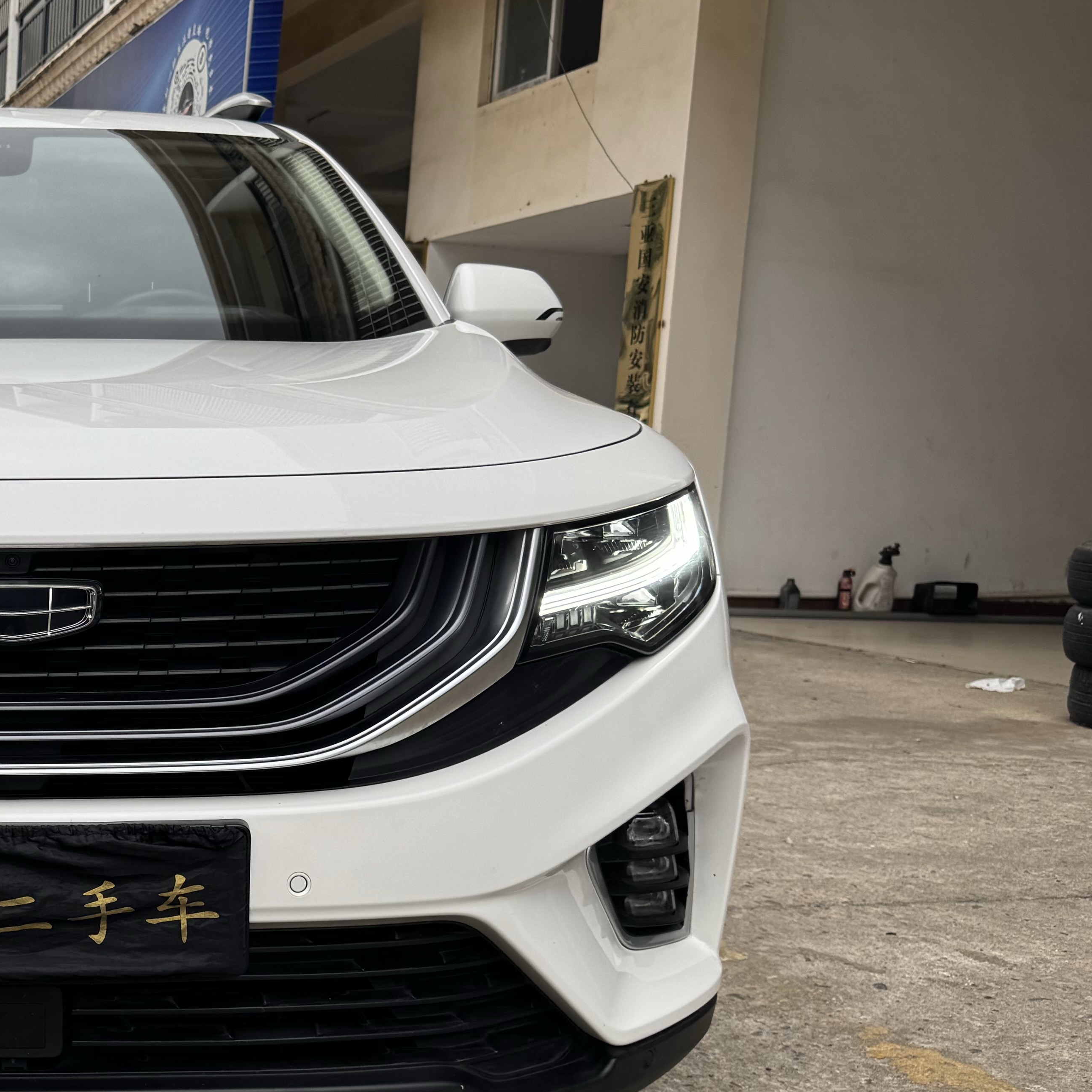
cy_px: 673
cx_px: -39
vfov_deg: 35.9
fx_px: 1677
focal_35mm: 47
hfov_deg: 32.7
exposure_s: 1/404
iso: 80
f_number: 1.78
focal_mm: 6.76
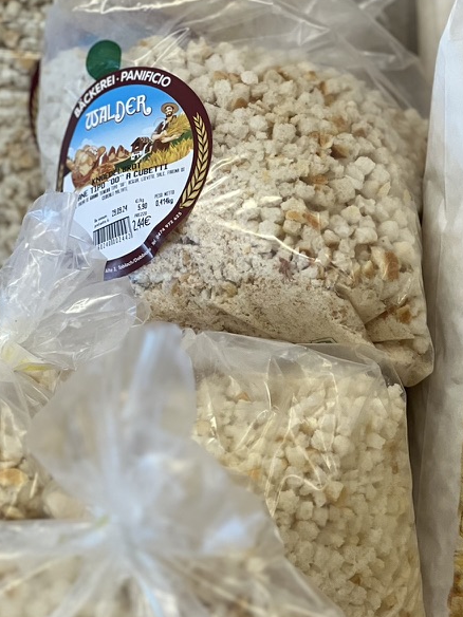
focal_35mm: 135
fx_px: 2408
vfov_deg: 14.5
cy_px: 492
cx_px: 332
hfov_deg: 11.0
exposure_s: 1/100
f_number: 2.8
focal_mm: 9
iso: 160
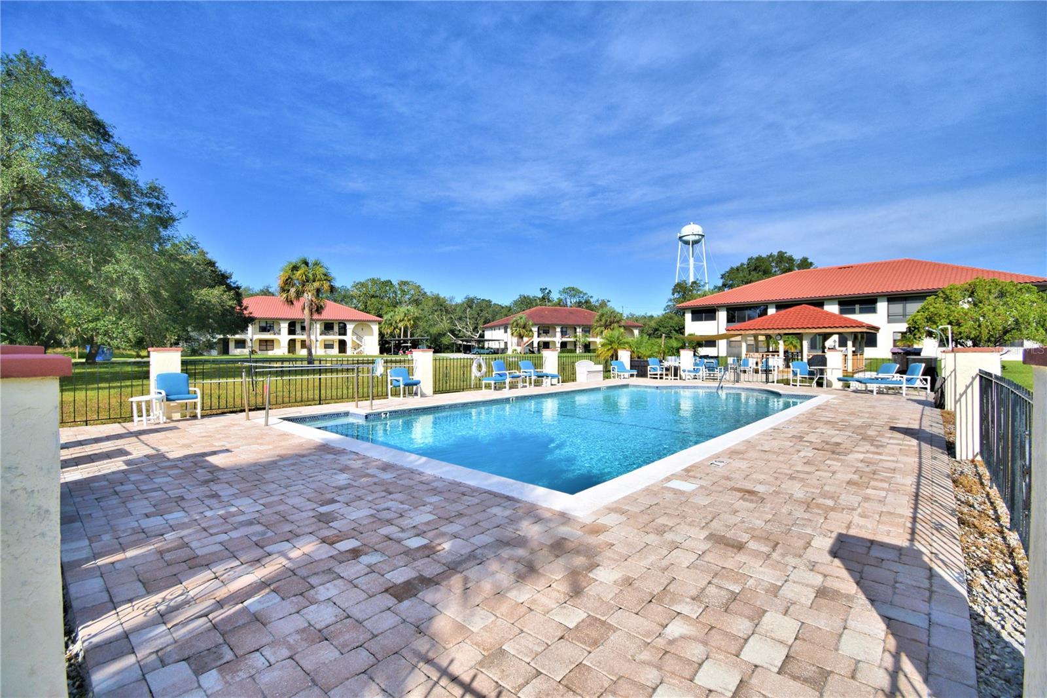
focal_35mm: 15
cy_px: 349
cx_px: 524
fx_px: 436
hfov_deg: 100.4
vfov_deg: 77.3
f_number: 4.5
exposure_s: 1/2500
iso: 100
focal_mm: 10
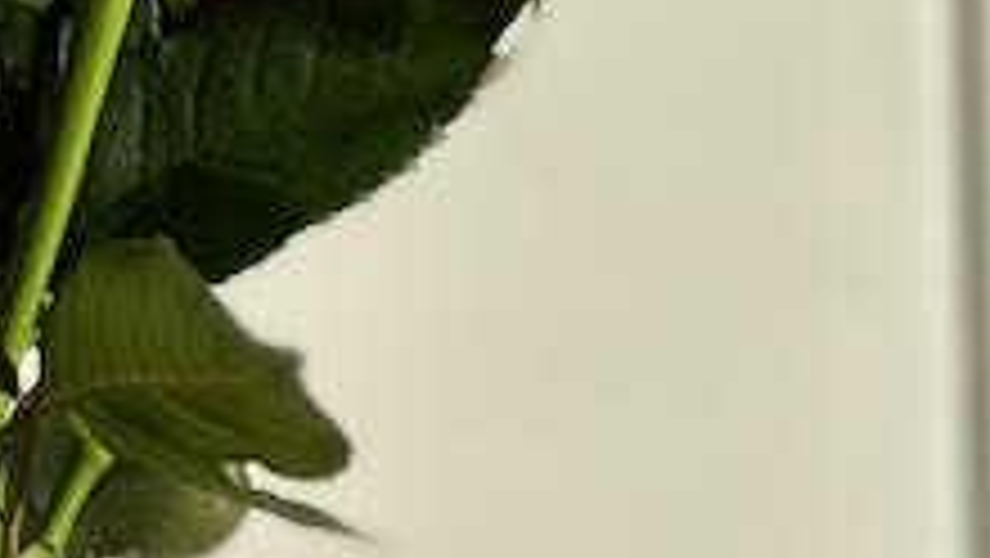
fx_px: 1996
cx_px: -54
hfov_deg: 26.1
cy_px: 490
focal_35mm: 76
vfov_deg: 15.7
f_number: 1.78
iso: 80
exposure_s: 1/3597
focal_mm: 6.86
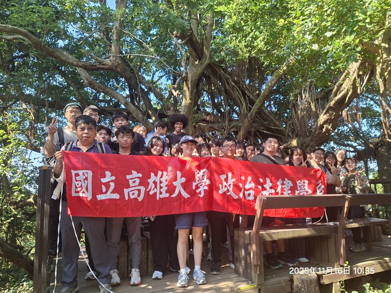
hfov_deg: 73.9
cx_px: 196
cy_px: 146
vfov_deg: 58.9
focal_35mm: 23
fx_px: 260
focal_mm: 5.54
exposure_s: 1/318
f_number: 1.8
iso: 50
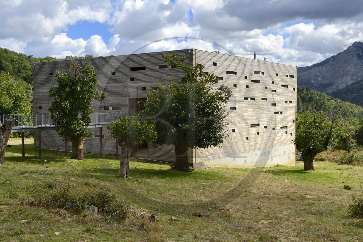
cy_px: 121
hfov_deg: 46.4
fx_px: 423
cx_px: 182
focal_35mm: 42
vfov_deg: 31.8
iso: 200
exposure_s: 1/200
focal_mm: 42
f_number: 9
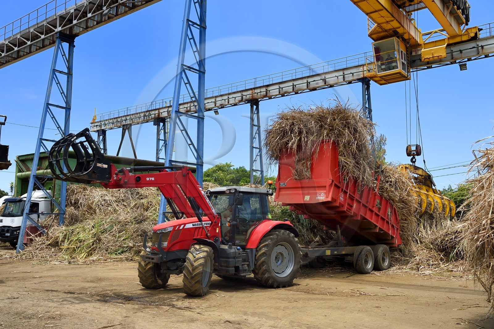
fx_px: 466
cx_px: 247
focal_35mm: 34
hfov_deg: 55.8
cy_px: 164
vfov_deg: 38.8
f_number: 10
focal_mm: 34
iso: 200
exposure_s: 1/320
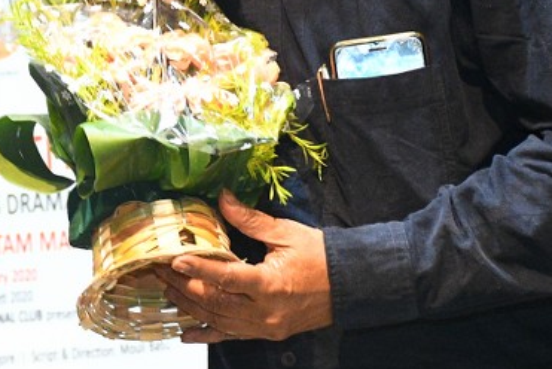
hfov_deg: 8.1
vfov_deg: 5.5
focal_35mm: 252
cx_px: -43
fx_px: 3867
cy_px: 80
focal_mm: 52
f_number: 5.6
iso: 3200
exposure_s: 1/250
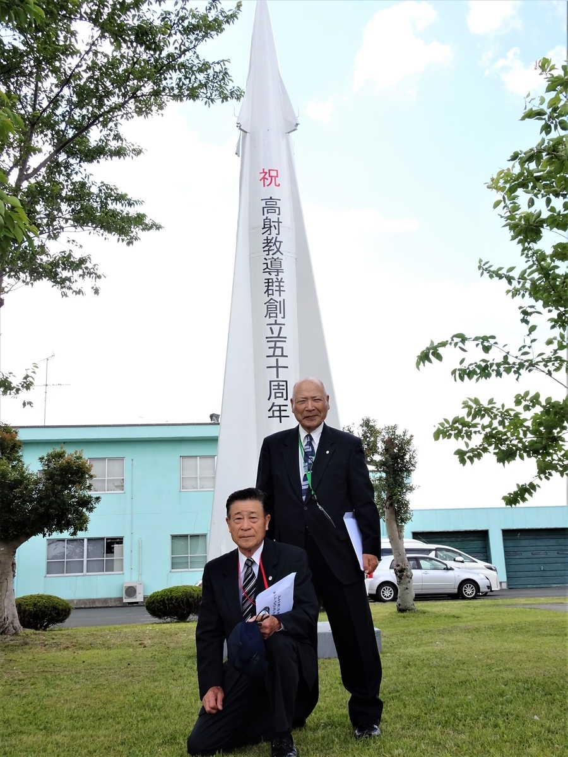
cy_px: 378
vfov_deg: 52.6
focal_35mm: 35
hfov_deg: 40.7
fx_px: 766
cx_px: 284
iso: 80
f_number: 4
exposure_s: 1/400
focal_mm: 5.98
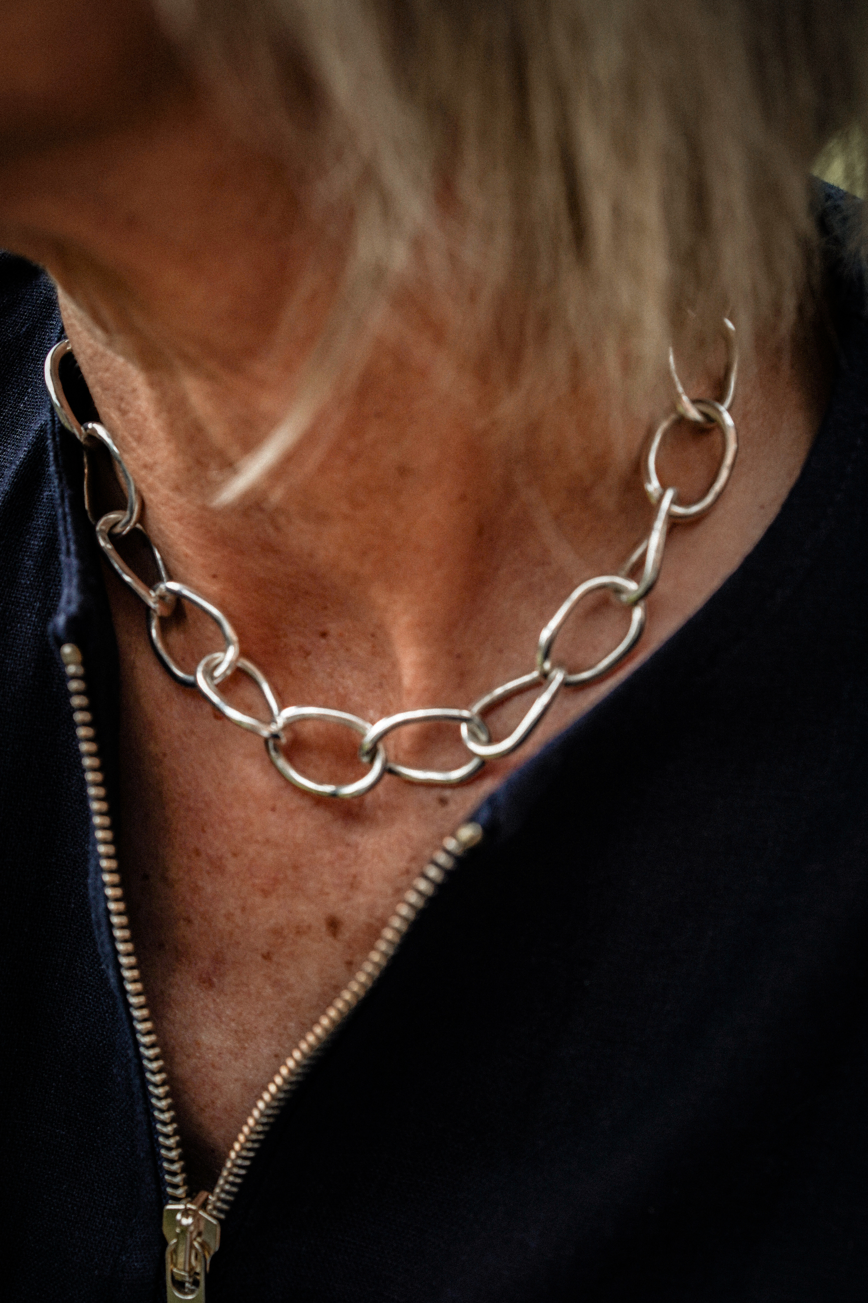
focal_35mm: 55
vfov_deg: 36.2
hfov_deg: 24.6
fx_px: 1989
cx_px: 434
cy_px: 652
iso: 125
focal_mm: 55
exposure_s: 1/500
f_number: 5.6
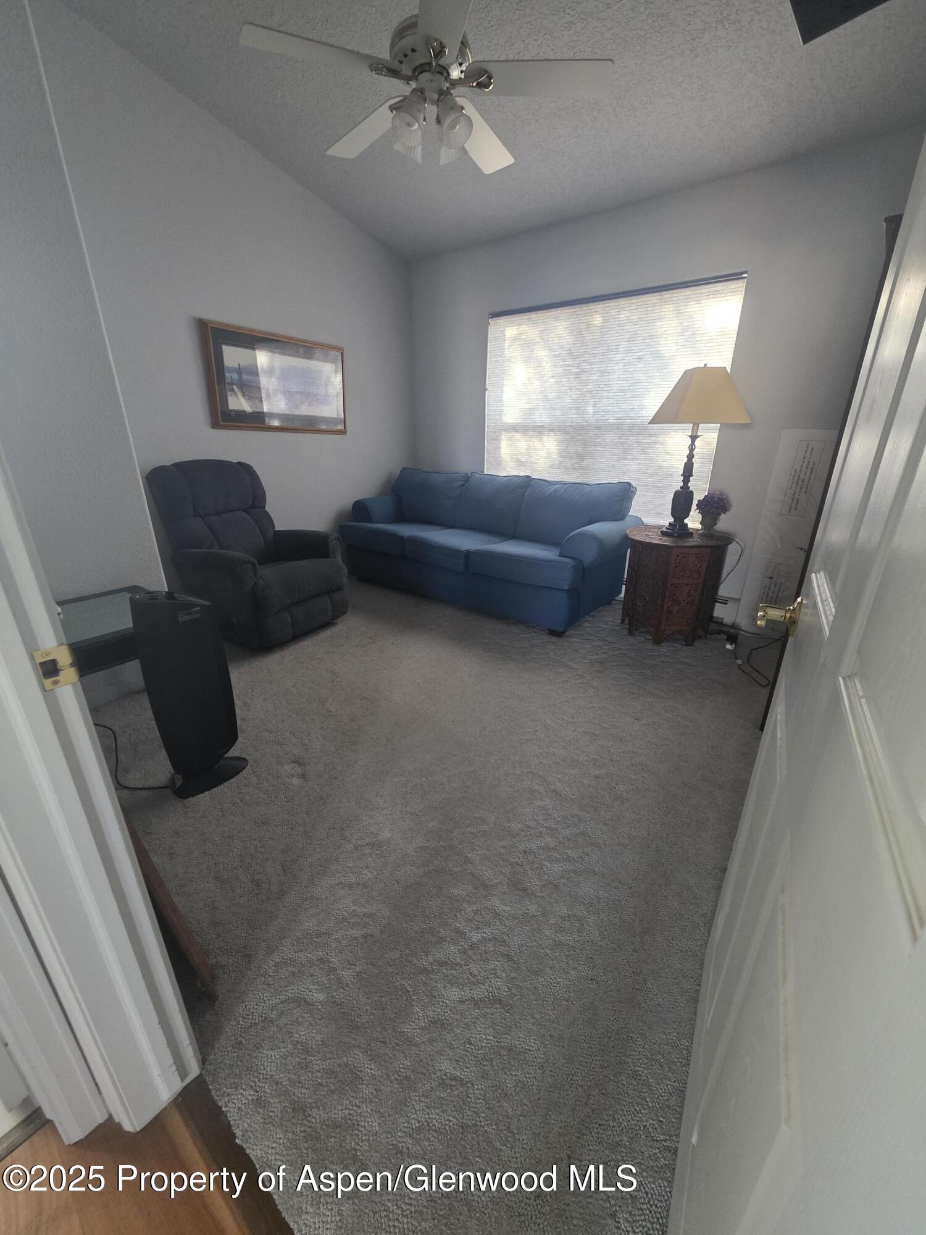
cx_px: 463
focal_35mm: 13
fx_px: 464
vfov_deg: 106.2
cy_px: 618
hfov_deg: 89.9
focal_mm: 2.2
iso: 500
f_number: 1.9
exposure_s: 1/60
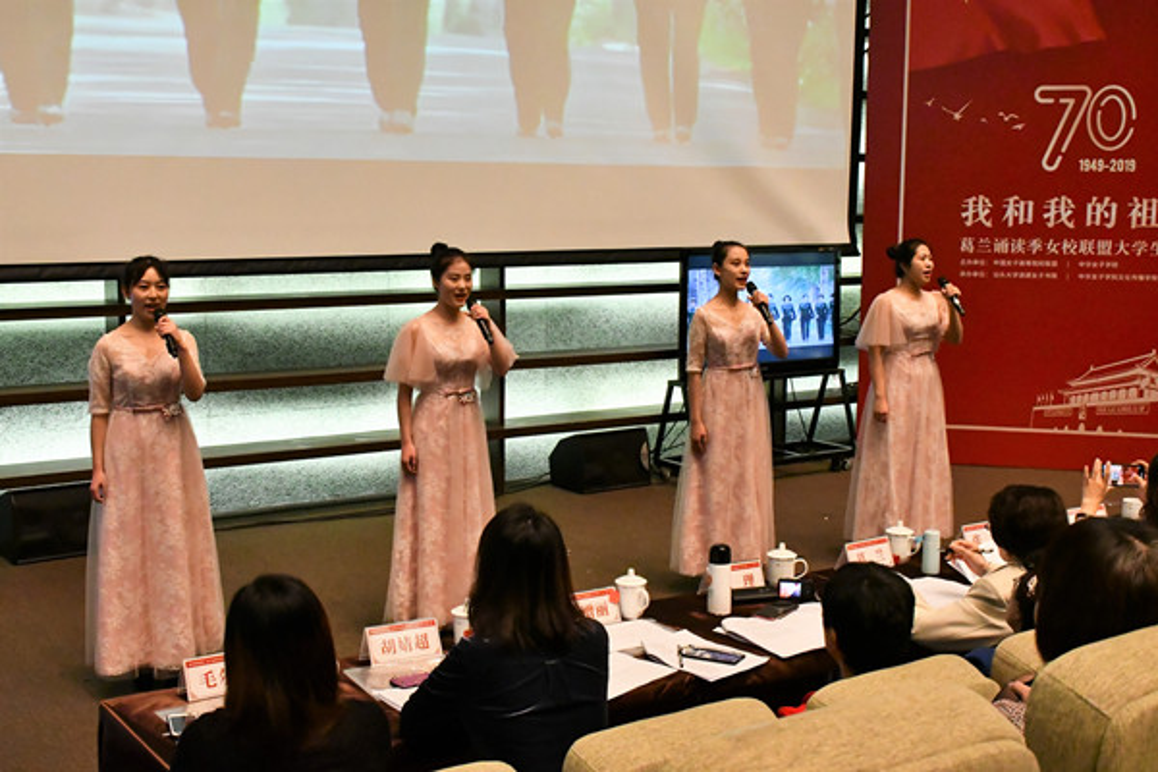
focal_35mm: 45
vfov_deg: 29.9
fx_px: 1447
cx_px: 579
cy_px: 386
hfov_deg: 43.6
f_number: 8
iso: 8000
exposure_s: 1/125
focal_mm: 30
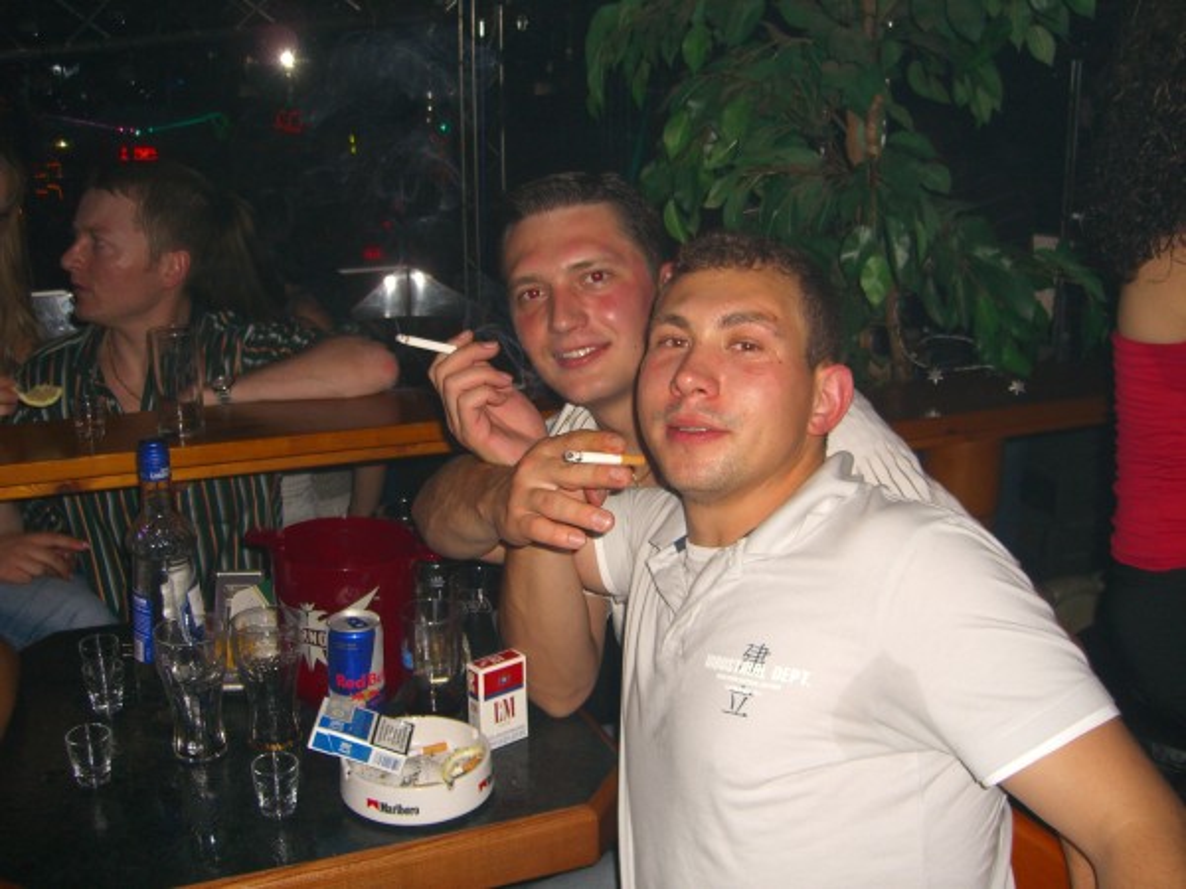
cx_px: 593
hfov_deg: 49.0
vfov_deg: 37.7
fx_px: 1302
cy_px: 444
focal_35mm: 38
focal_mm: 7.9
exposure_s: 1/60
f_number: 2.8
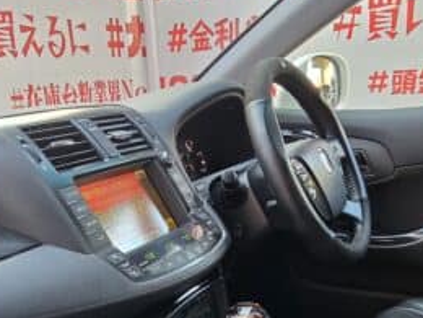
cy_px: 338
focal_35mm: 40
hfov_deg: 46.7
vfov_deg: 32.3
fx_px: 489
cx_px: 185
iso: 80
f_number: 2.2
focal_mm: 2.2
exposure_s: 1/50
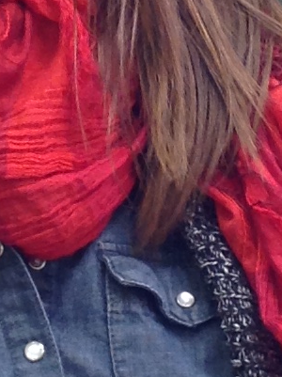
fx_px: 2459
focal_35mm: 226
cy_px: 171
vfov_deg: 8.8
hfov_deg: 6.6
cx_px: 155
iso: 80
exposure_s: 1/15
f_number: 2.4
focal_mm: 4.28
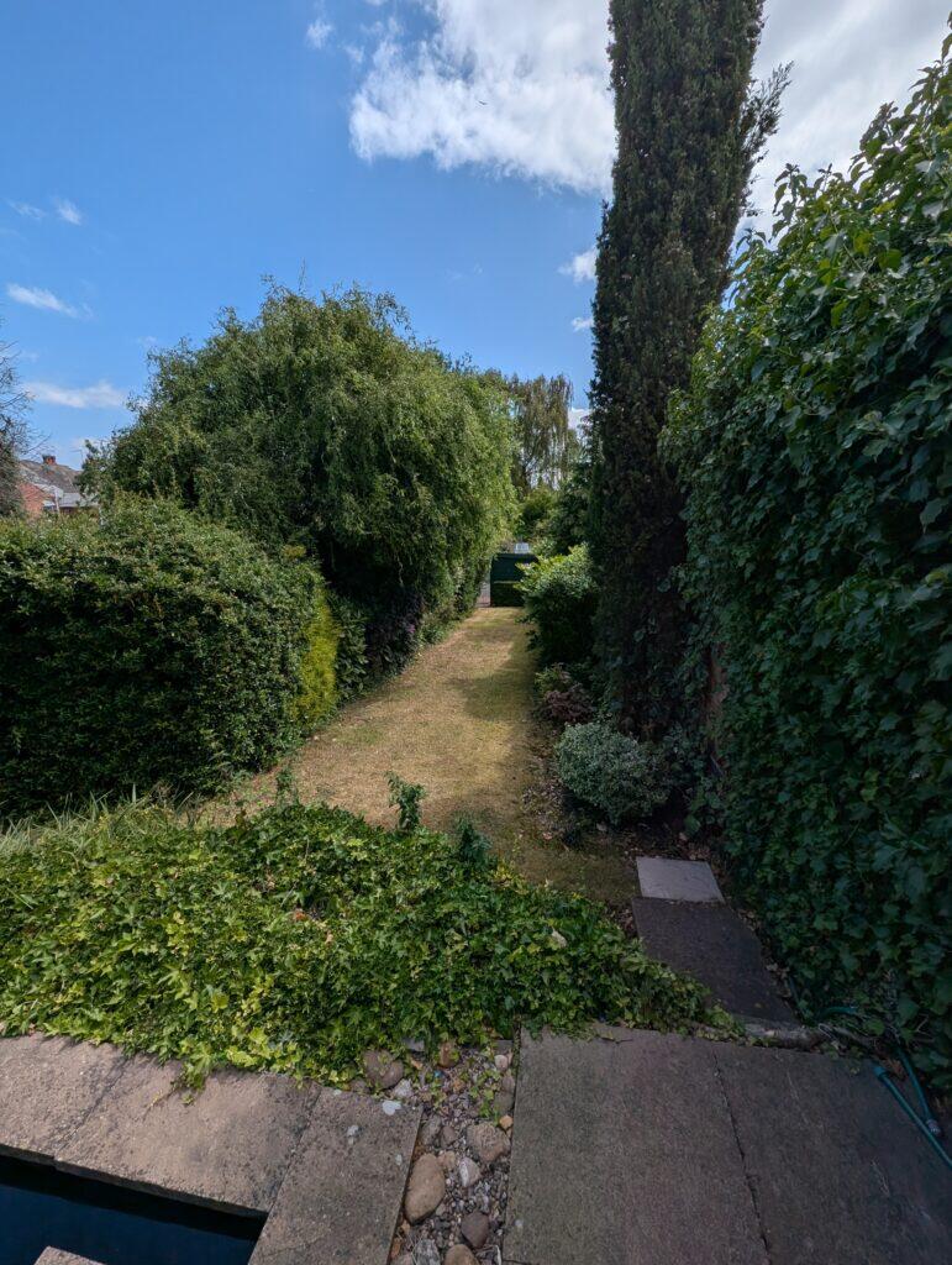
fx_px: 476
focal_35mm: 13
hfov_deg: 90.1
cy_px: 632
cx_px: 476
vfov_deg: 106.1
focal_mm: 1.95
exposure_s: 1/2564
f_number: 2.2
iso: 39
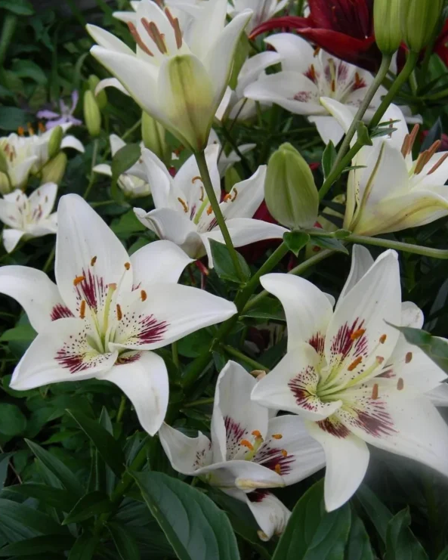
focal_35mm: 59
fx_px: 978
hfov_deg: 25.8
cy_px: 266
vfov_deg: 31.9
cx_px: 224
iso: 143
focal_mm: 10.1
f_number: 4.1
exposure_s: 1/30
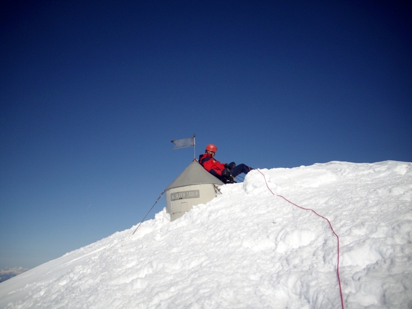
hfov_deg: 50.1
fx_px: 440
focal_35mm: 37
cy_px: 154
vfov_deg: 38.7
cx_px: 206
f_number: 5.6
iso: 80
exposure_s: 1/800
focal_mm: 6.2
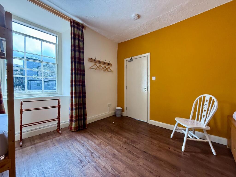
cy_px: 88
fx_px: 95
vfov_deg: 85.7
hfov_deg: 102.1
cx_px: 118
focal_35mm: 14
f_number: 2.2
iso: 250
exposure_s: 1/99
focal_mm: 2.22
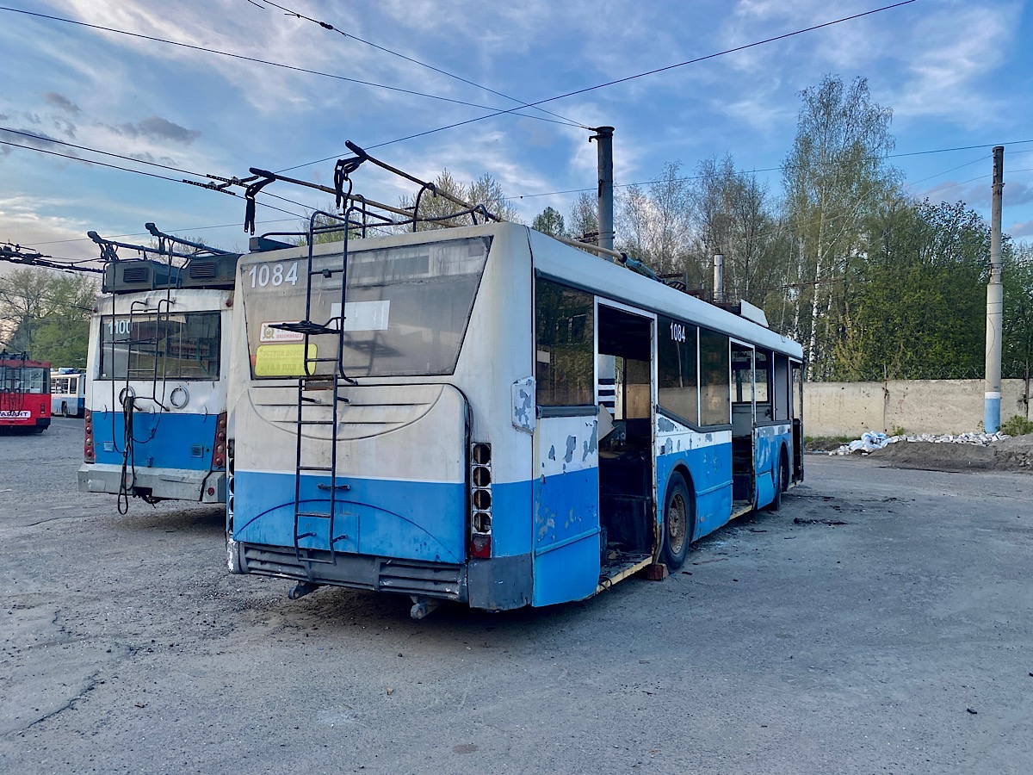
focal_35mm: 26
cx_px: 516
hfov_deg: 67.3
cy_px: 388
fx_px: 776
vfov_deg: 53.1
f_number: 1.8
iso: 32
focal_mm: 4.25
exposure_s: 1/370
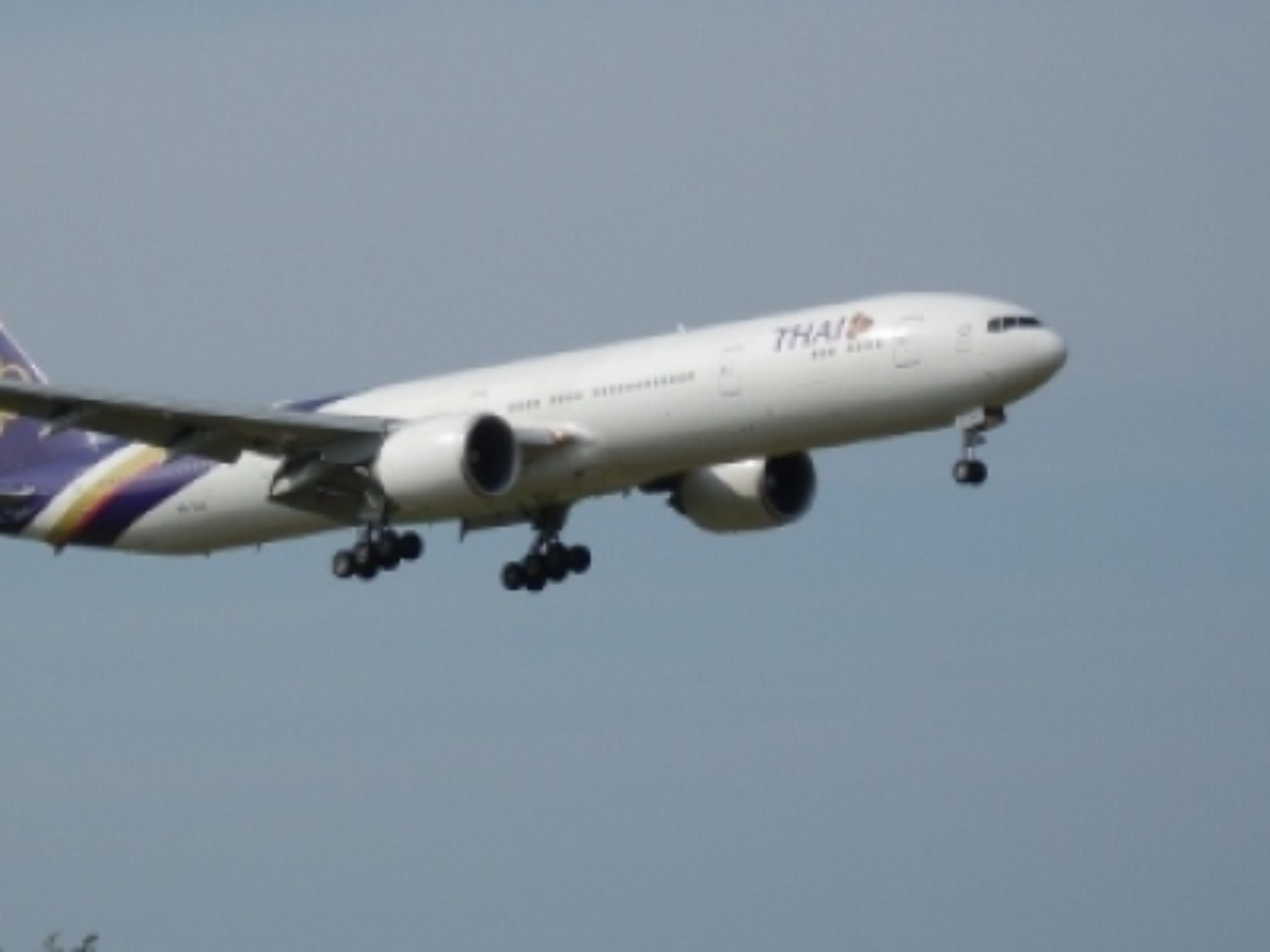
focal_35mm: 231
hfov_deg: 8.6
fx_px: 8475
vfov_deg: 6.4
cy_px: 471
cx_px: 527
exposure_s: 1/640
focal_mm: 33.2
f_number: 5.8
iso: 80
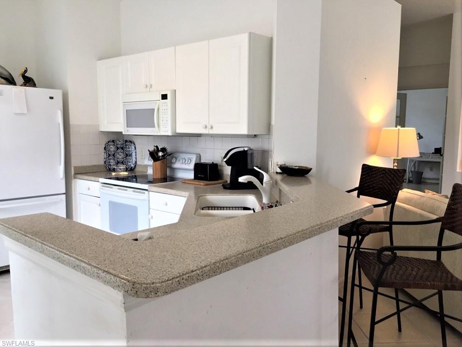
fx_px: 387
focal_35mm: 29
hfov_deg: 61.7
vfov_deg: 48.2
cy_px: 174
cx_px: 231
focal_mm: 4.15
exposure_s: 1/30
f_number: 2.2
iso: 32
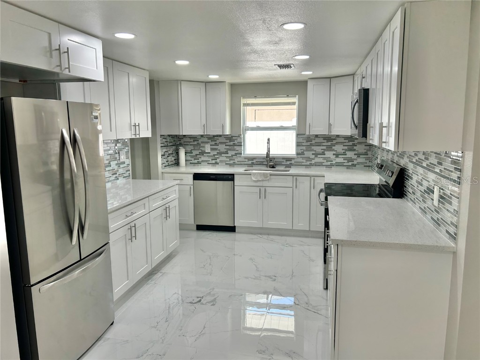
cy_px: 180
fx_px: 361
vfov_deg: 53.1
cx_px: 240
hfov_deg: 67.3
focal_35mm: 26
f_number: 1.5
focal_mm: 5.7
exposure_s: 1/134
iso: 40
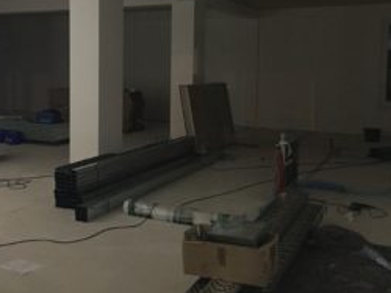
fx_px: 497
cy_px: 103
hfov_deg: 42.8
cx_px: 156
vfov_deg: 32.6
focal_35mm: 44
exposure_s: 1/4
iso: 250
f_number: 2.2
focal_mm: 4.15
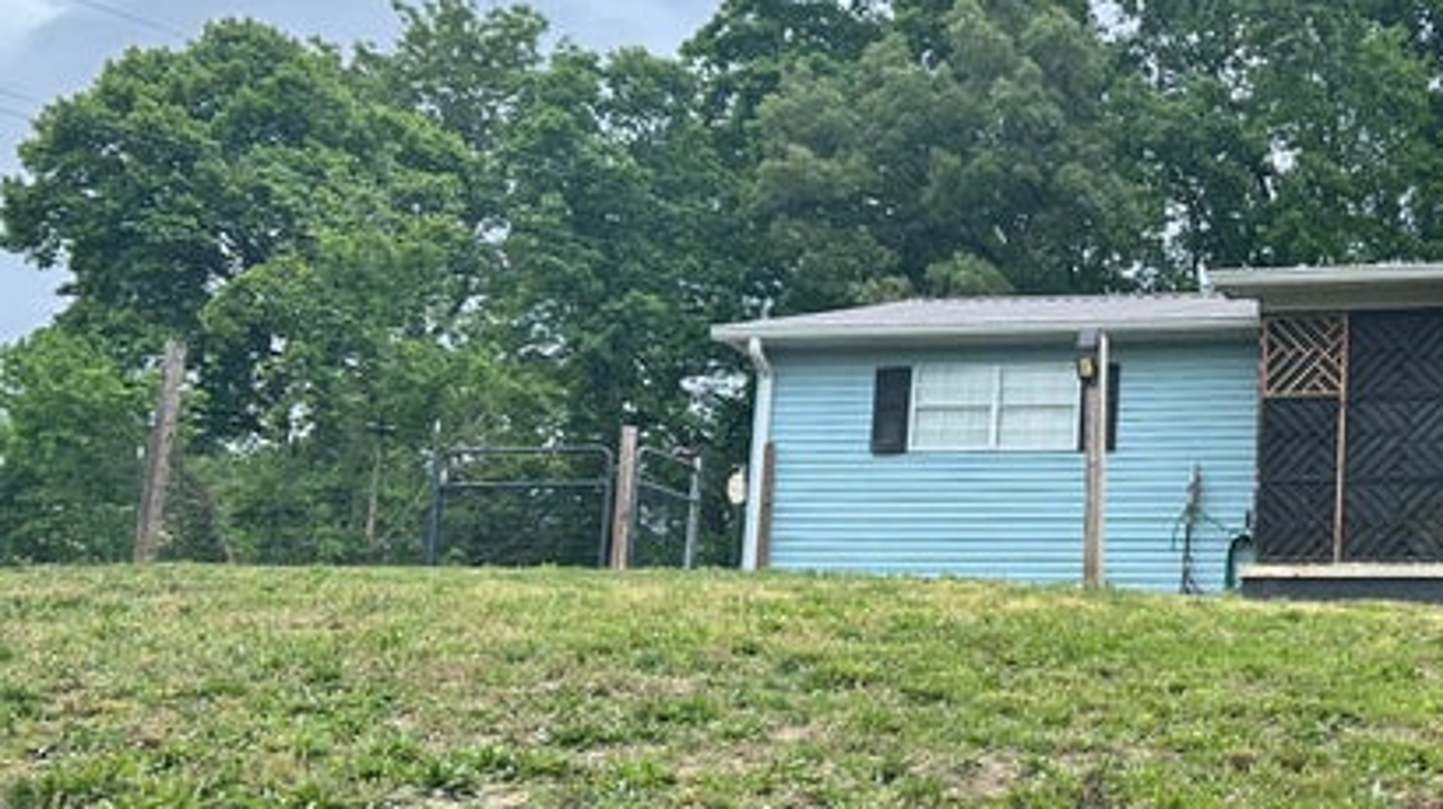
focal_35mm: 59
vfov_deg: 20.3
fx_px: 2256
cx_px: 1248
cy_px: 468
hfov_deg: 33.9
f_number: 1.5
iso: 50
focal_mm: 5.7
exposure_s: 1/1972
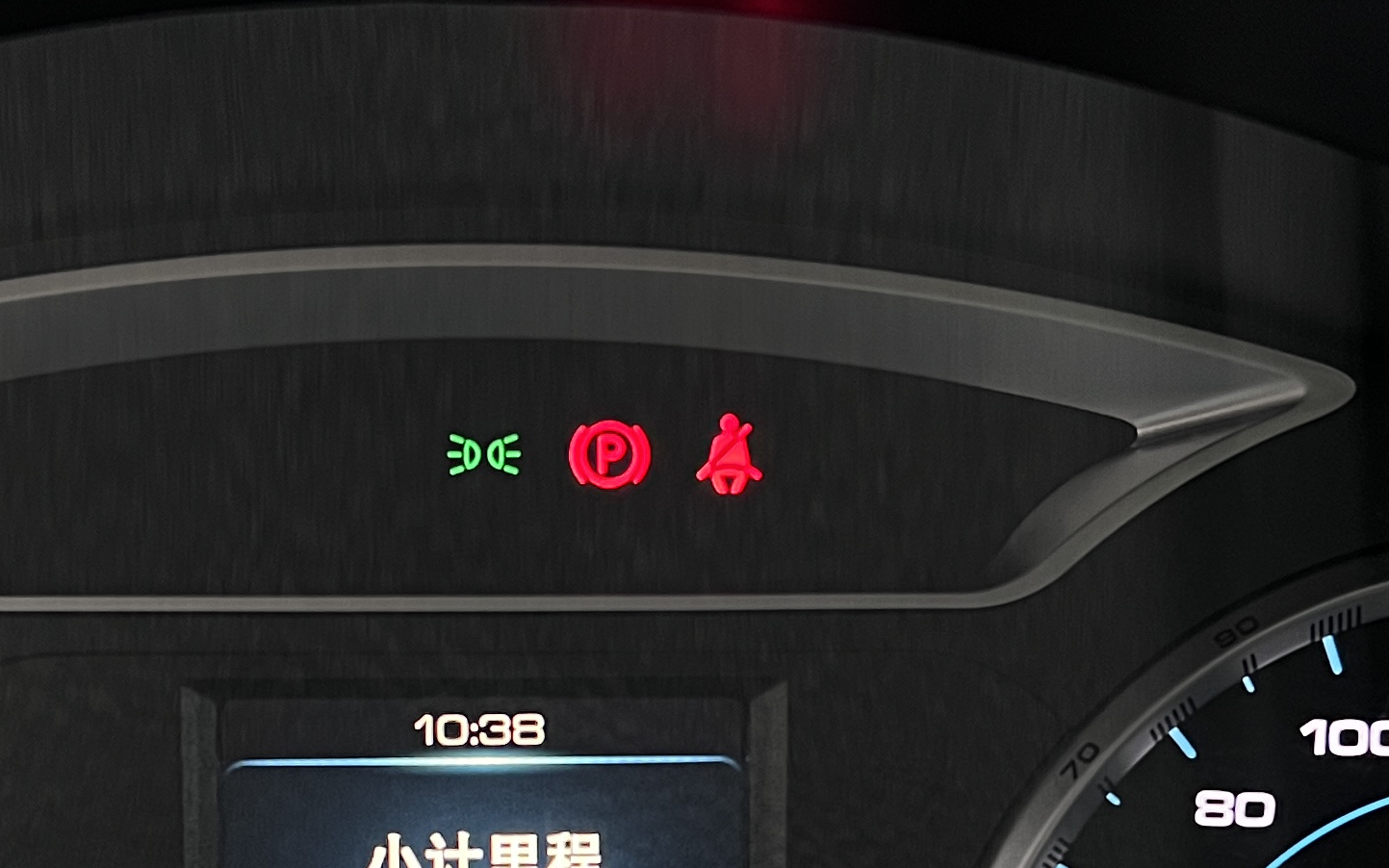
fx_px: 2915
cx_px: 502
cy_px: 966
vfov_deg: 16.4
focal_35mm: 77
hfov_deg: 26.7
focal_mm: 5.7
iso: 200
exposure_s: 1/50
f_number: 1.5
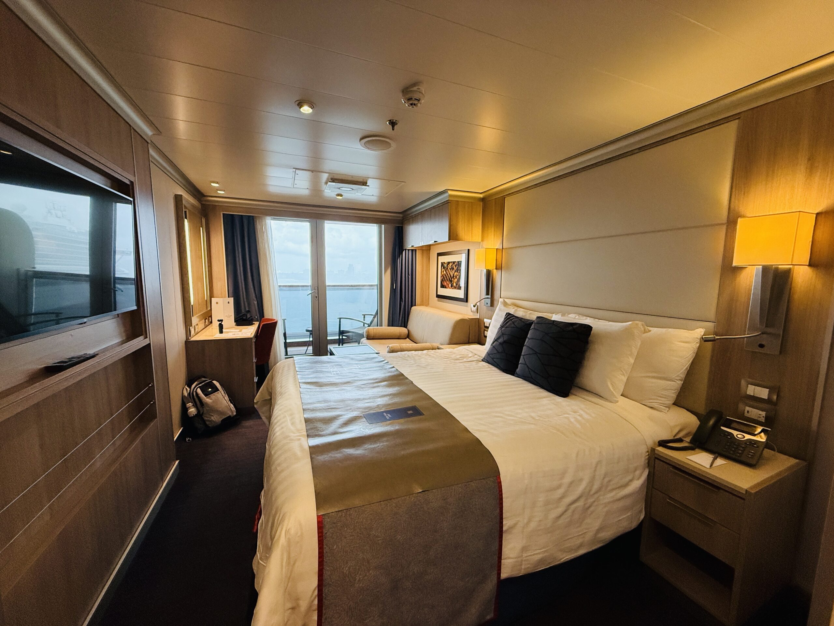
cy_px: 313
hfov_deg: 102.1
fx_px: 337
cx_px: 417
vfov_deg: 85.7
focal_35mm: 14
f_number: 2.2
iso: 250
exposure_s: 1/120
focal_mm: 2.22
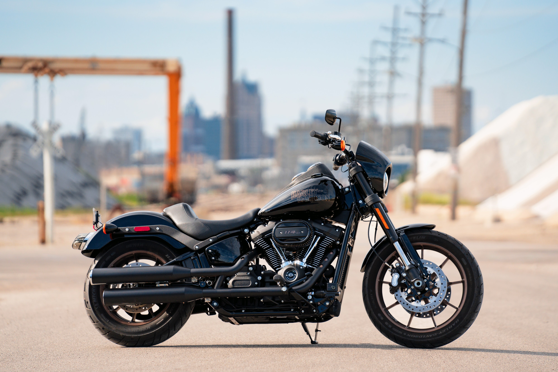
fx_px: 3100
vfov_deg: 6.9
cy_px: 186
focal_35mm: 200
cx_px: 279
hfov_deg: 10.3
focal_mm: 200
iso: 800
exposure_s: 1/8000
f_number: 3.5
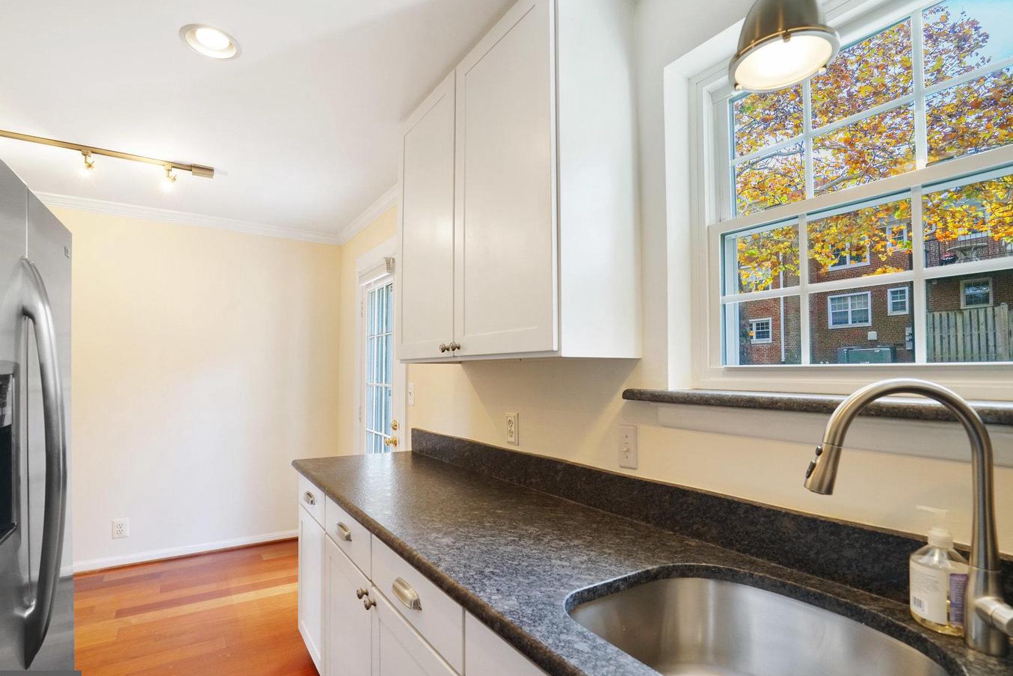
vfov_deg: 70.4
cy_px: 350
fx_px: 478
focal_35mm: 17
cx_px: 503
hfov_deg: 93.3
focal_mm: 16
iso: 1250
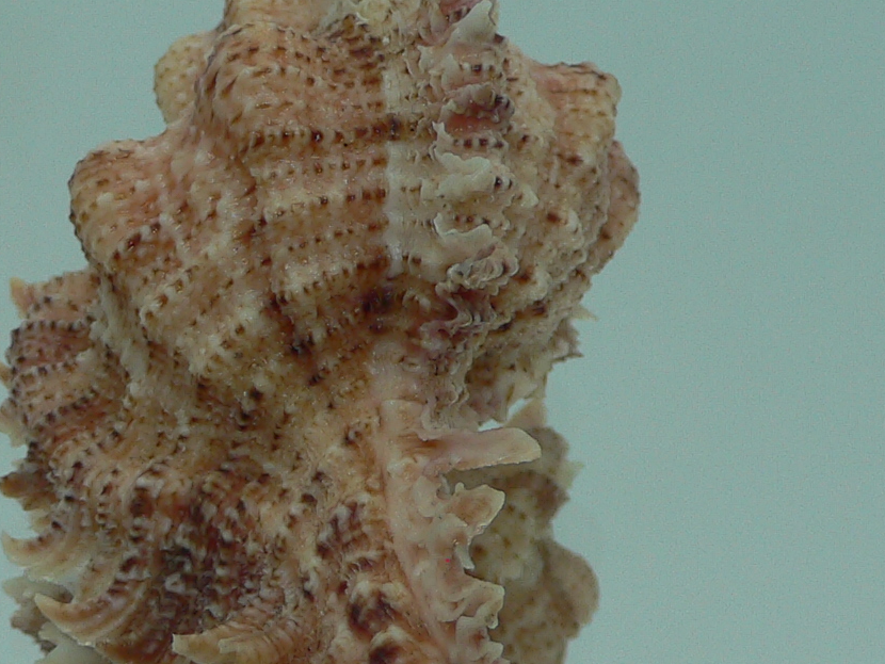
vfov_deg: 17.4
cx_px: 327
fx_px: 2174
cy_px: 402
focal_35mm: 85
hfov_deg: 23.0
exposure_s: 1/60
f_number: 2.8
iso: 80
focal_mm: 4.6
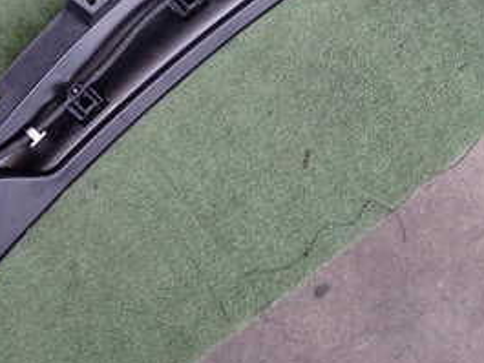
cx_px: 296
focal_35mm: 68
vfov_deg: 21.0
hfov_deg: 28.5
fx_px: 951
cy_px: 11
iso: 200
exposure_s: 1/100
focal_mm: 5.4
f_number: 2.3
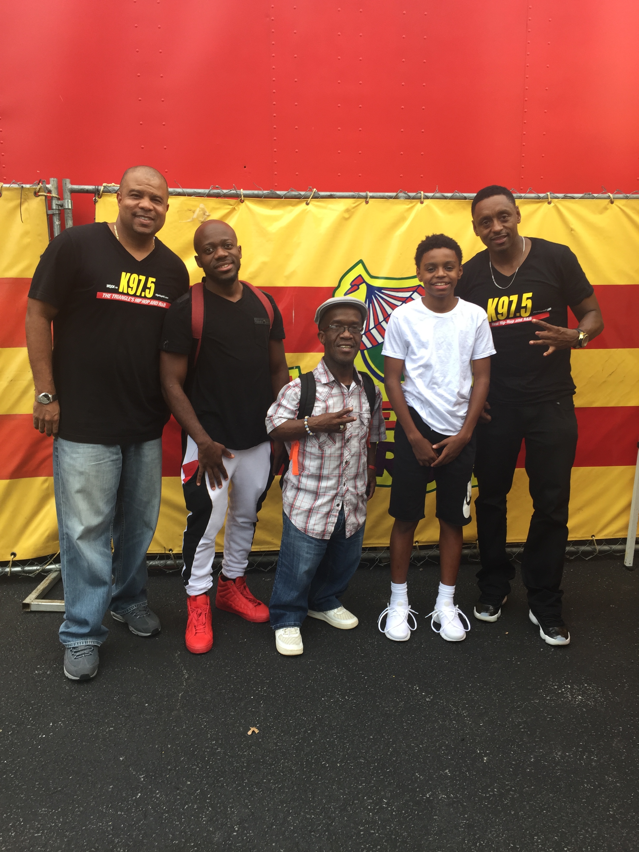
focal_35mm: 29
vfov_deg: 61.7
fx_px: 714
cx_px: 320
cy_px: 426
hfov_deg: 48.2
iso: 32
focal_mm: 4.15
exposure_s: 1/121
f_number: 2.2
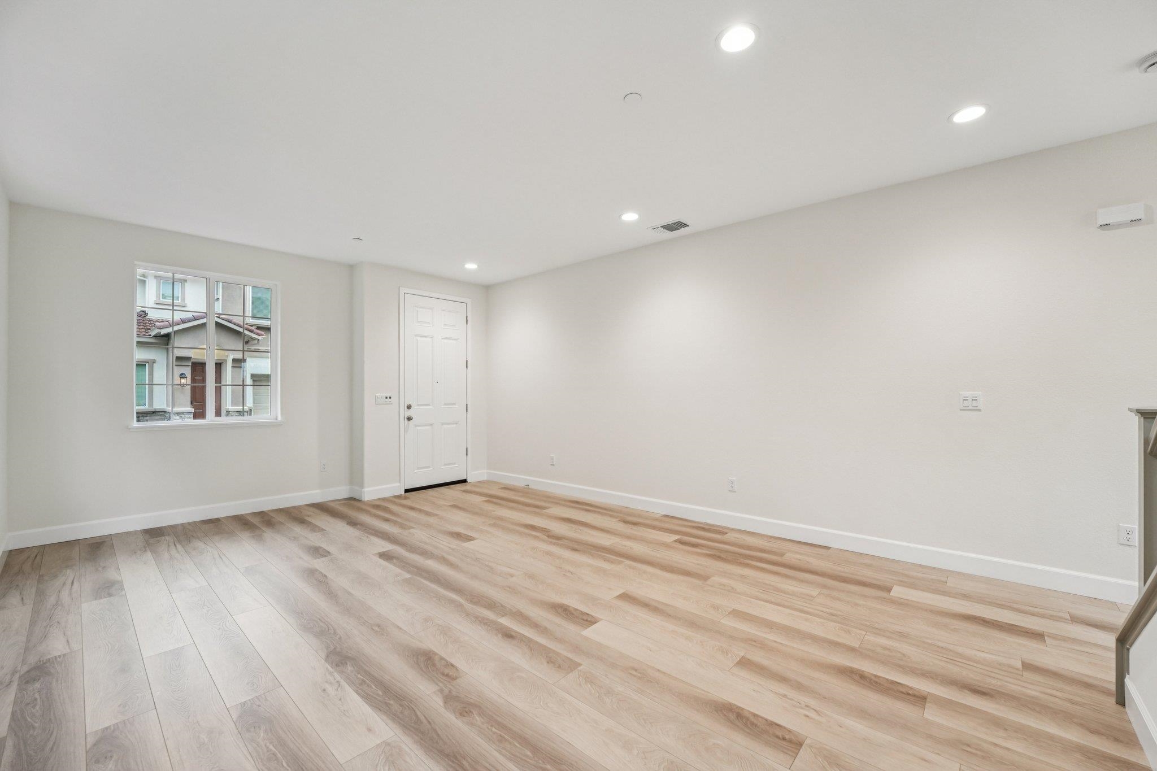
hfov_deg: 104.3
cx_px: 578
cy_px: 386
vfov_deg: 81.2
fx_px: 450
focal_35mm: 14
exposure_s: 1/40
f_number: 8
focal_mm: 14
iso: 800
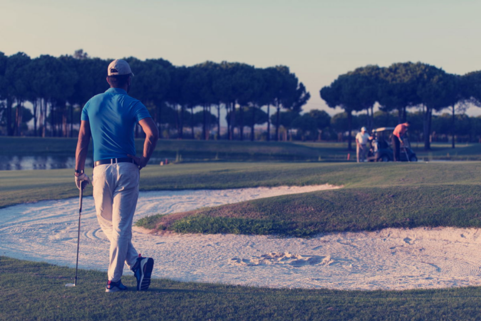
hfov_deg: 28.8
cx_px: 240
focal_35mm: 70
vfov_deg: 19.5
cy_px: 160
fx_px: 935
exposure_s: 1/800
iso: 100
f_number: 2.8
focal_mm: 70
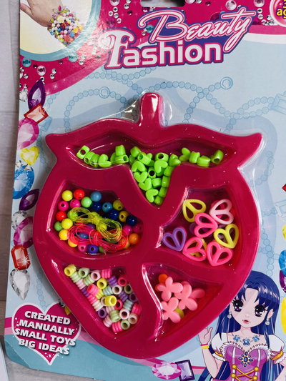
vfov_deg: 67.3
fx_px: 286
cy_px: 190
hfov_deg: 53.1
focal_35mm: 26
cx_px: 143
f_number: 1.6
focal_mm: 5.1
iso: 50
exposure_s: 1/100
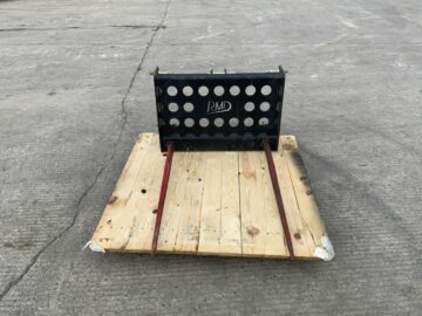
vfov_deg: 48.2
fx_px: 354
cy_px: 158
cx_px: 211
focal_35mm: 29
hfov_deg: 61.7
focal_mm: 3
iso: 16
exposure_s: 1/599
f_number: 1.8
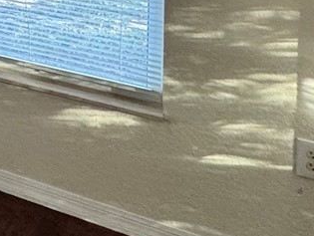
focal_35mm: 71
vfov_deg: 17.3
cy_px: -179
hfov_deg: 17.6
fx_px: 645
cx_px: -340
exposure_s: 1/60
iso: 200
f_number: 2.2
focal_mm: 2.22
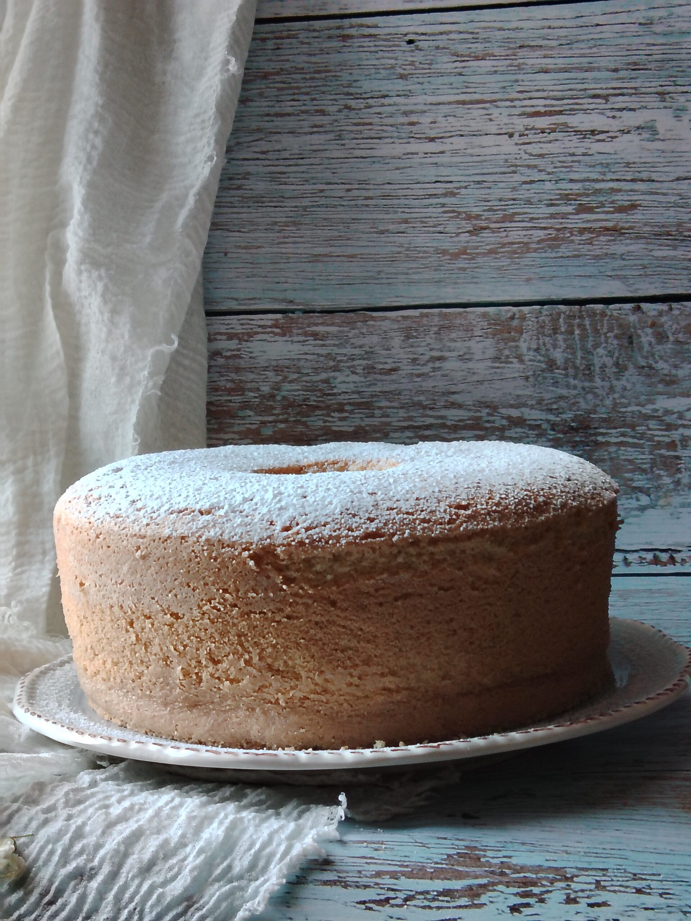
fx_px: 1890
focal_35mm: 71
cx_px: 346
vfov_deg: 27.4
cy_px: 460
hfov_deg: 20.7
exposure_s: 1/50
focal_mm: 5.25
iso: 309
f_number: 1.75
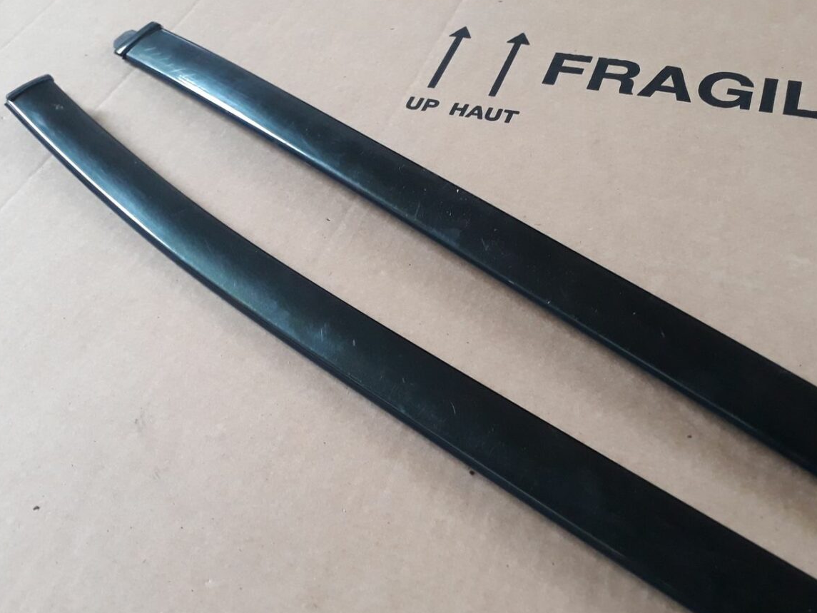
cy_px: 296
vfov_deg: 42.9
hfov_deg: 55.3
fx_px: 779
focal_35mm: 33
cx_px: 400
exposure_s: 1/20
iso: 200
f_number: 1.9
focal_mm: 3.6
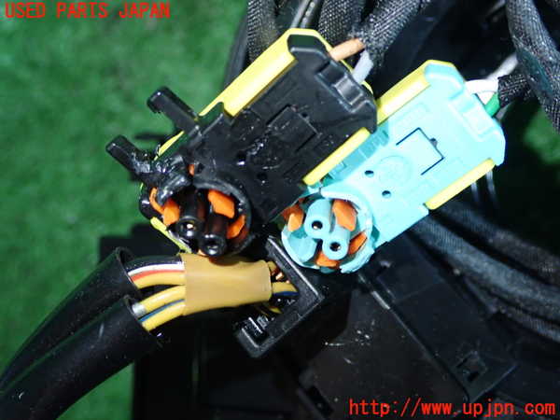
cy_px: 210
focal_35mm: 54
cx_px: 280
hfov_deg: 35.5
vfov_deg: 27.0
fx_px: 874
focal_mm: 9.65
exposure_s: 1/50
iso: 640
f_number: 3.3
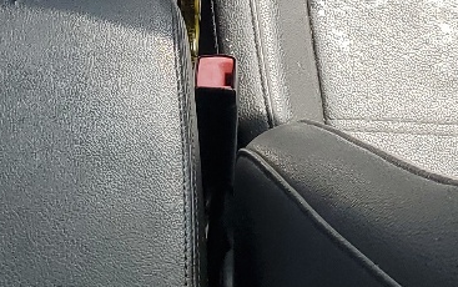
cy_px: -250
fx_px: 1499
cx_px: 31
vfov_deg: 10.2
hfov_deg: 17.1
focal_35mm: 120
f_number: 1.5
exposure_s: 1/909
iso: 50
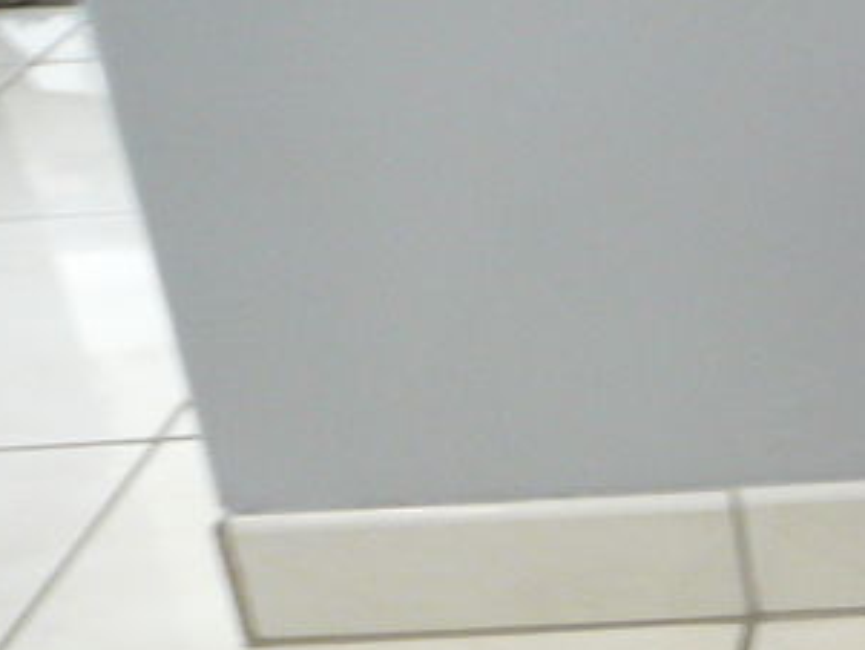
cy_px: 546
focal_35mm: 93
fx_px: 2325
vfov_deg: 15.8
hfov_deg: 18.6
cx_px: 1308
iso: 200
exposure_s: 1/8
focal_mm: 4.6
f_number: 2.8
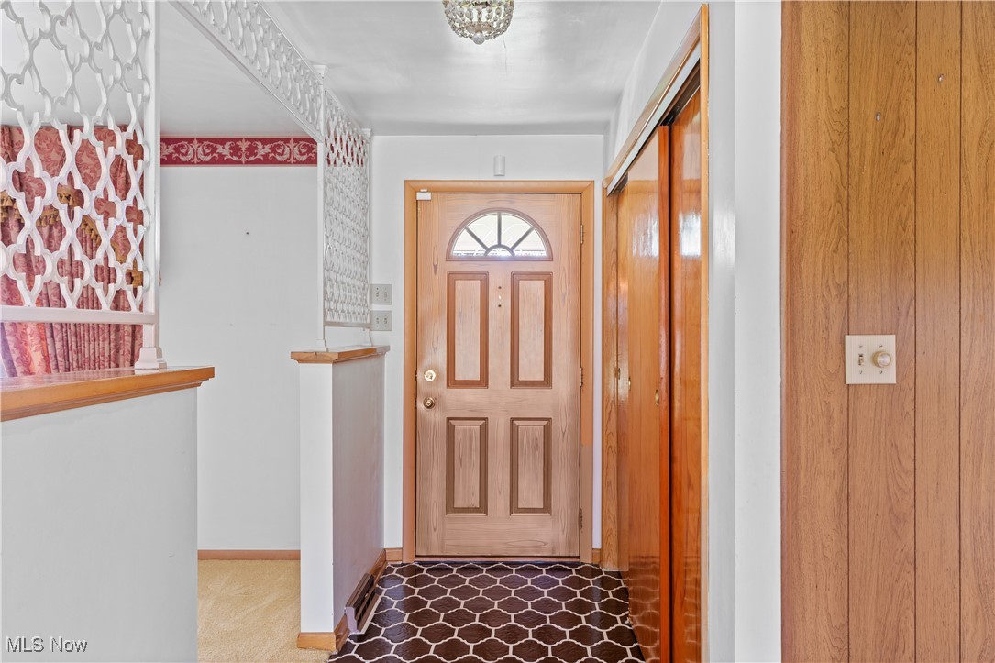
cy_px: 332
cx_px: 498
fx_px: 801
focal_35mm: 29
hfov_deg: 63.7
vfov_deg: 44.9
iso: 400
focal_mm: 29
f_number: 10
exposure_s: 1.6
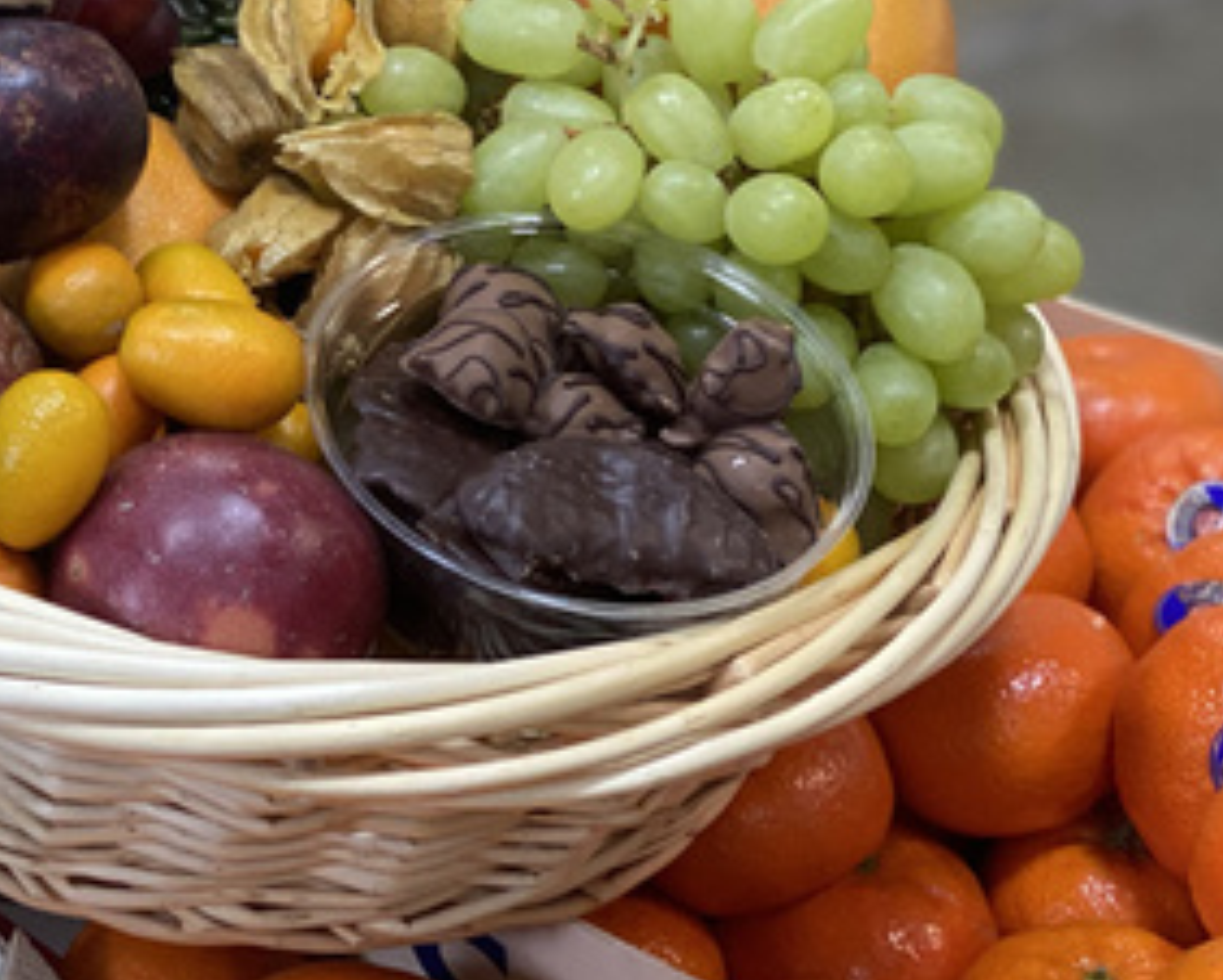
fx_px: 3912
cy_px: 104
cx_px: 100
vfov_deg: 14.1
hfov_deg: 17.5
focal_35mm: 108
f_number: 2
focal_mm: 6
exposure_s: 1/33
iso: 125
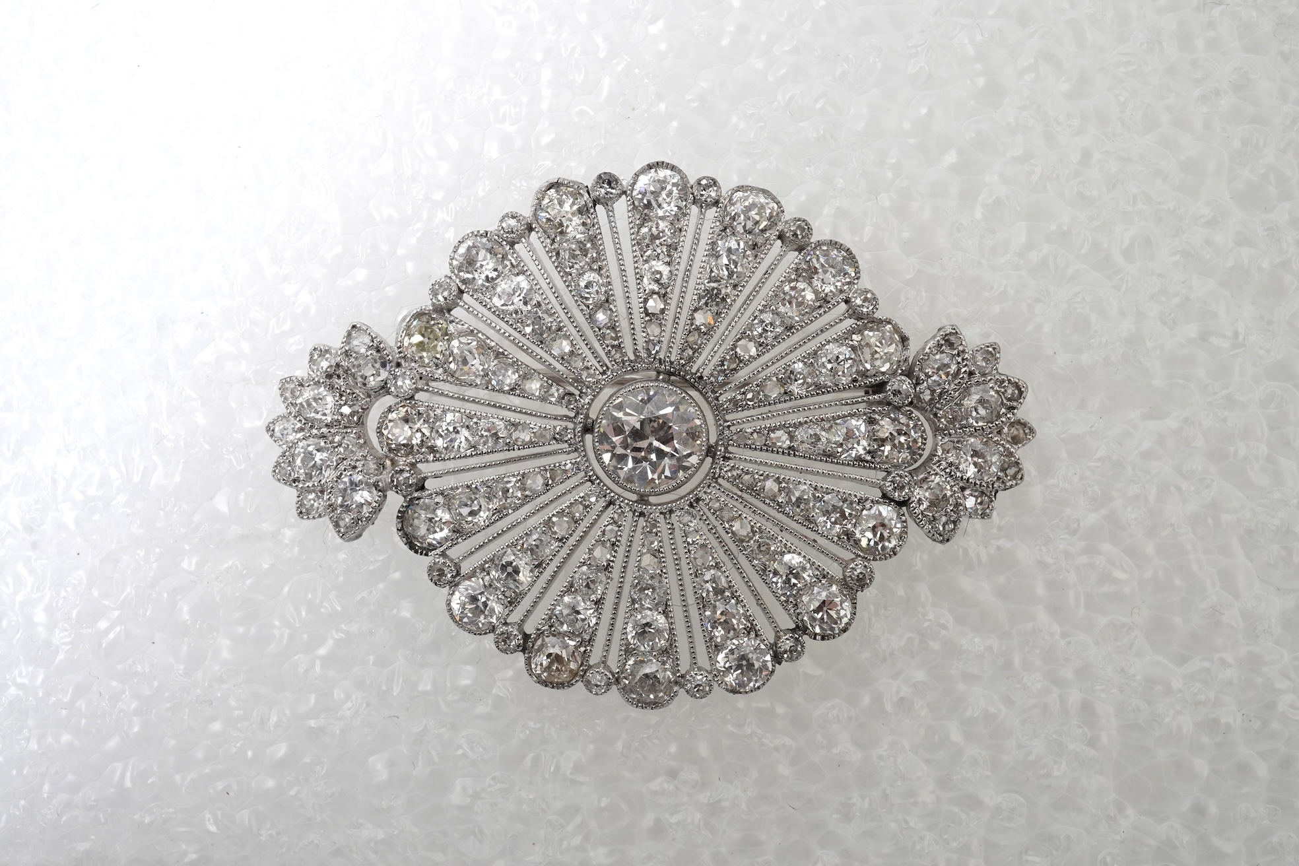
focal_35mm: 45
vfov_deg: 29.9
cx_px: 650
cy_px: 433
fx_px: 1624
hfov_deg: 43.6
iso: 640
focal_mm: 30
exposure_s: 1/125
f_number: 20
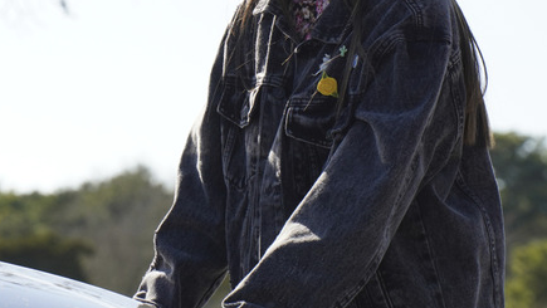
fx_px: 4904
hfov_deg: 6.4
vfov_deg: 3.6
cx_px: 109
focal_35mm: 338
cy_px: 20
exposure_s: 1/800
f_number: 11
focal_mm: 180
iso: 1000
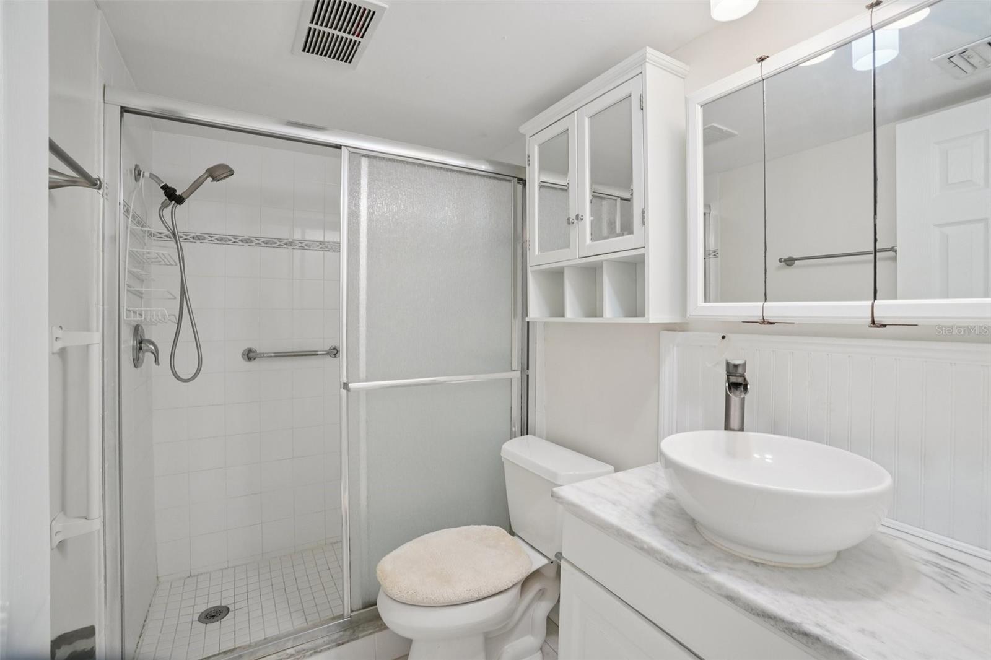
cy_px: 330
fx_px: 413
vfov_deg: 77.3
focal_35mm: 15
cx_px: 496
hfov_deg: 100.4
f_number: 8
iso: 640
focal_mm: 10
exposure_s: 1/30
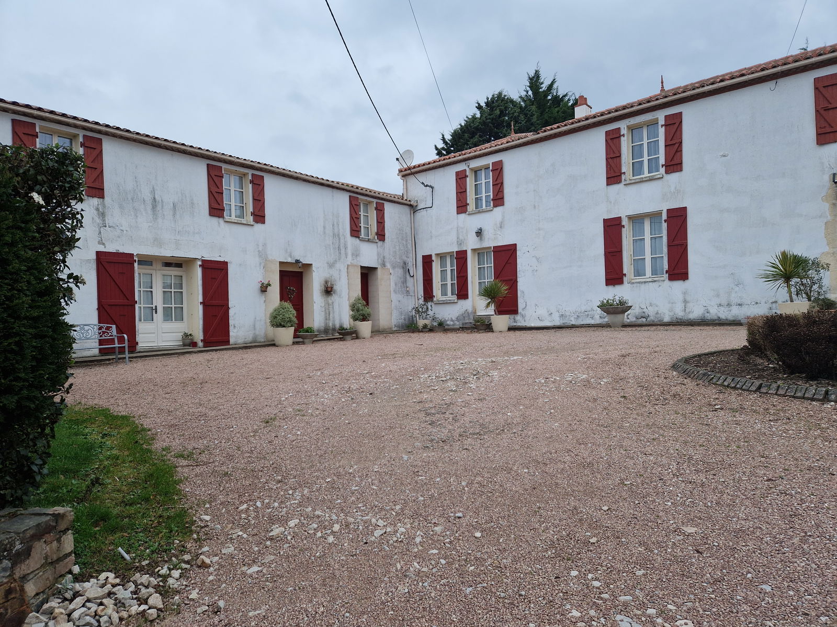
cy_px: 314
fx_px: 556
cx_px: 418
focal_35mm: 23
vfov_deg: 58.9
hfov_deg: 73.9
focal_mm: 5.4
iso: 50
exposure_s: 1/180
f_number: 1.8
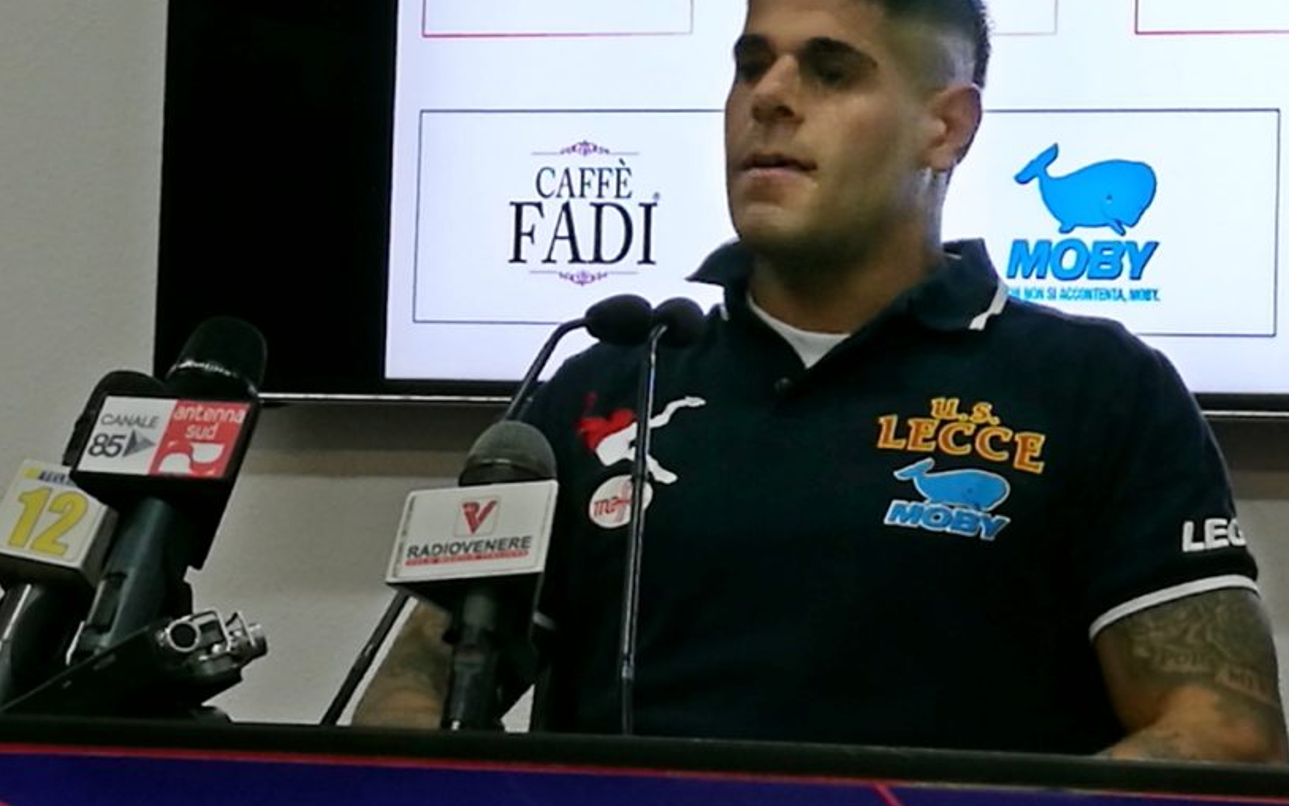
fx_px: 5059
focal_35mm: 144
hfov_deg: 14.5
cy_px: 245
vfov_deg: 9.1
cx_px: 733
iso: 100
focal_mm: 4.5
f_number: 2.2
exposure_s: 1/50
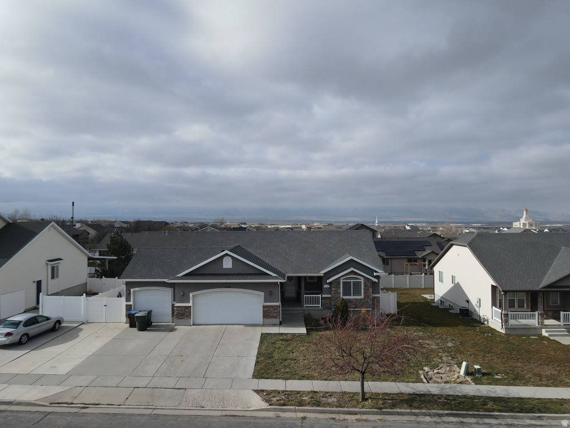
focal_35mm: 24
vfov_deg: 56.8
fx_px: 395
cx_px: 285
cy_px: 214
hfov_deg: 71.6
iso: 100
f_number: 2.8
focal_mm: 4.5
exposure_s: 1/1000
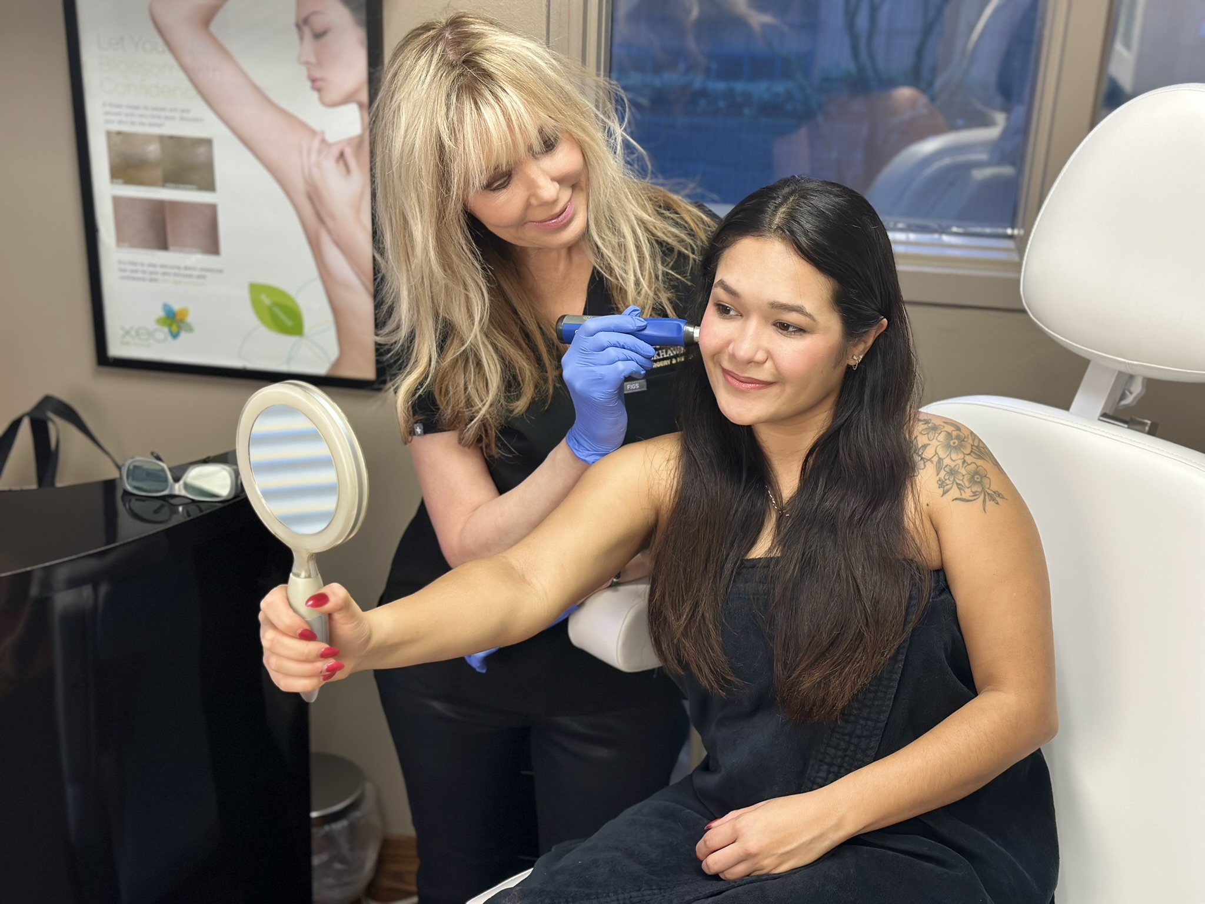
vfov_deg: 30.3
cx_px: 602
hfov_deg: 39.7
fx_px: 1671
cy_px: 452
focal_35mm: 48
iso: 125
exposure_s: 1/60
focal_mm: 6.86
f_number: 1.78
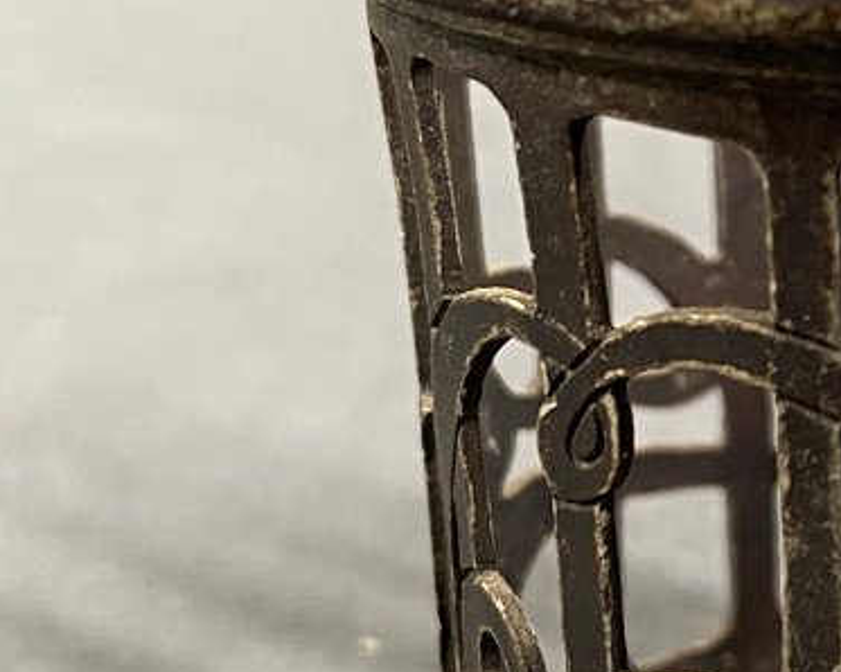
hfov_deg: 17.5
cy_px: 375
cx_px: 1090
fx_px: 2562
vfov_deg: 14.9
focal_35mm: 103
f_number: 1.8
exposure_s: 1/60
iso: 200
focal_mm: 4.25
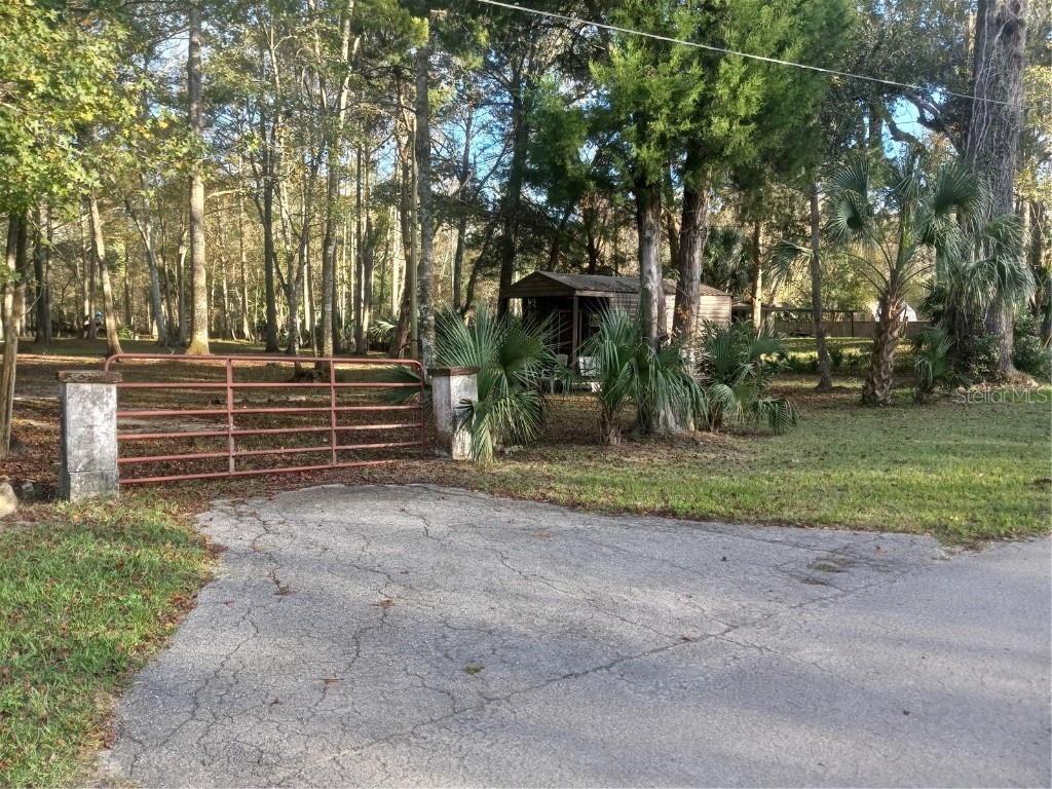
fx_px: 821
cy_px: 394
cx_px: 526
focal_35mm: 27
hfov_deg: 65.3
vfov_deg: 51.4
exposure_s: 1/163
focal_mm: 3.94
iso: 40
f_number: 1.8
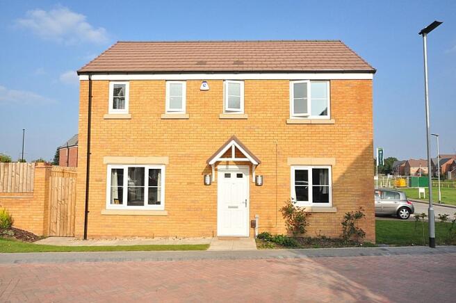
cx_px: 228
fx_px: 323
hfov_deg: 70.5
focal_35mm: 26
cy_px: 152
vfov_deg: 50.3
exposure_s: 1/4000
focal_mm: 17
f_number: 7.1
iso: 800
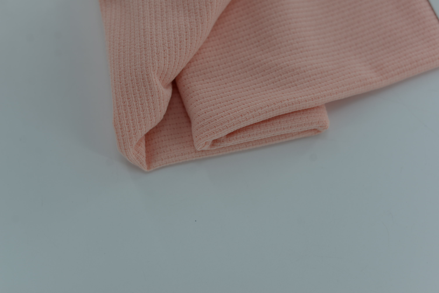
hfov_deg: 39.6
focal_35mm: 50
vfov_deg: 27.0
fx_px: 610
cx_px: 220
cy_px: 146
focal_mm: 50
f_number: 3.5
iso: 100
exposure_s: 1/320
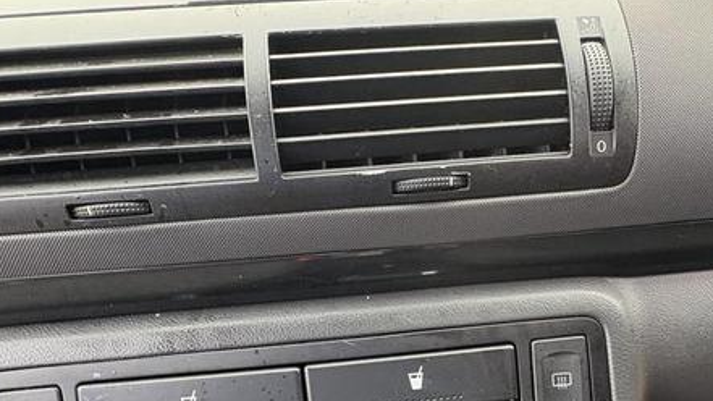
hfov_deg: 61.7
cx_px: 451
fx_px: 586
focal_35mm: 31
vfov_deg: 35.8
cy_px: 352
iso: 400
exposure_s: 1/60
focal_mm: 2.22
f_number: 2.2
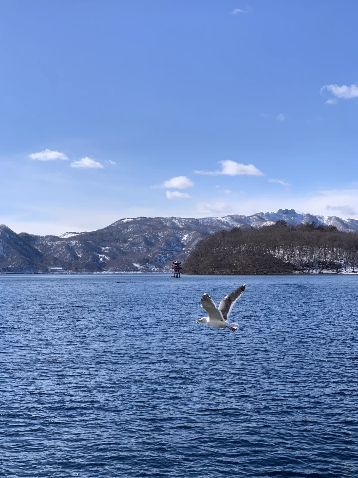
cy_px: 239
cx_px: 179
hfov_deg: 28.0
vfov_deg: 36.8
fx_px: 717
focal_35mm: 52
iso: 16
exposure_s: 1/1546
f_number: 2.4
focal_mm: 6
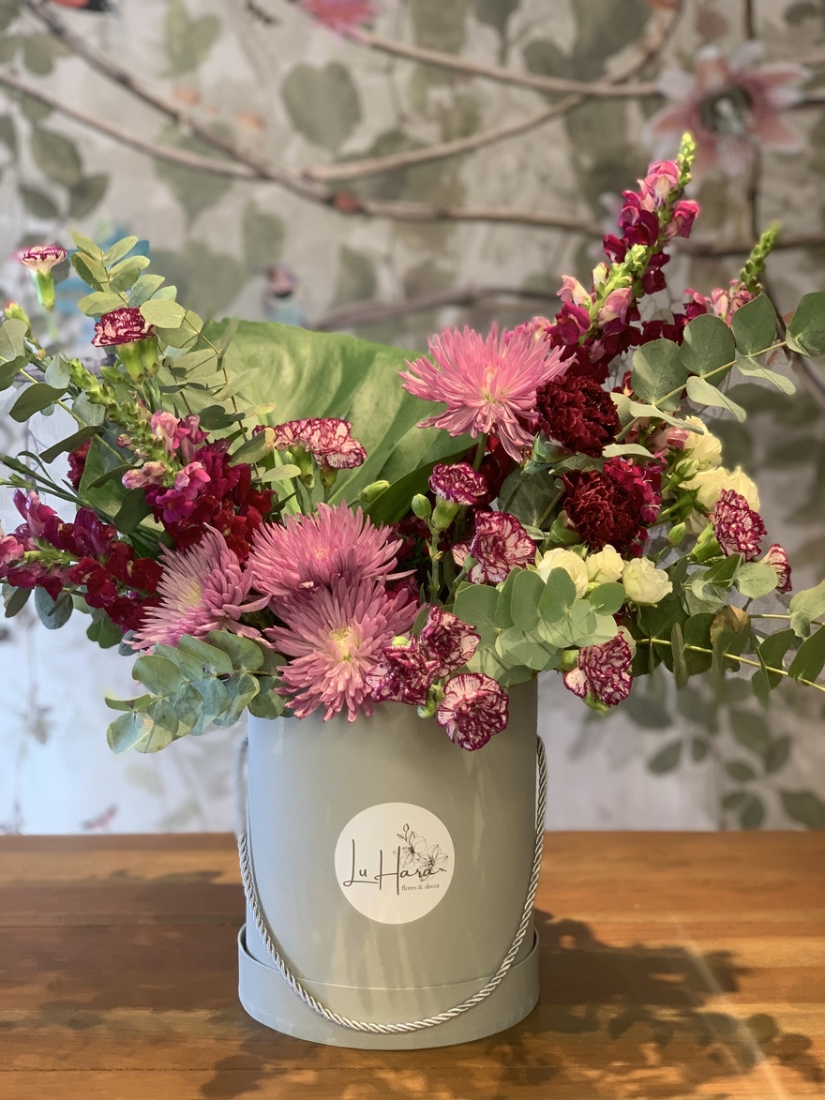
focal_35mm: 52
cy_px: 550
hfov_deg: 28.0
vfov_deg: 36.8
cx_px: 412
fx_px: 1652
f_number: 2.4
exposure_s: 1/60
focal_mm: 6
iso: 160
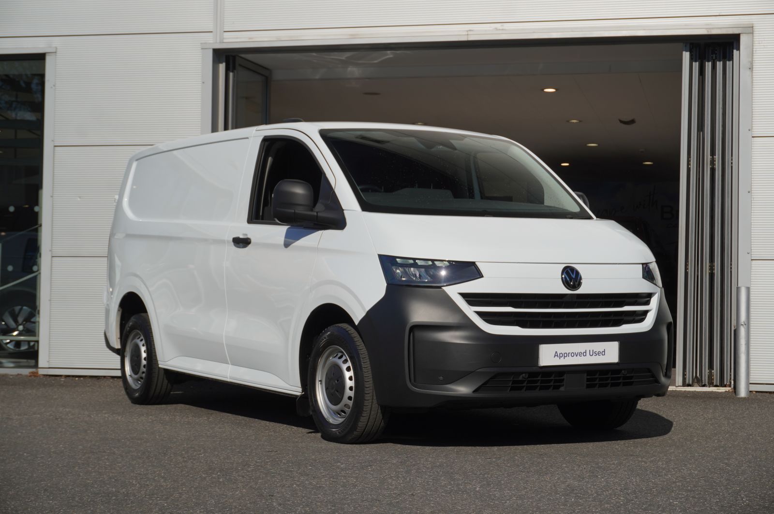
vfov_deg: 21.0
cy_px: 257
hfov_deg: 31.2
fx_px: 1386
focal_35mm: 64
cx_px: 387
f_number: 8
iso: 100
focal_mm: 43
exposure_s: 1/320
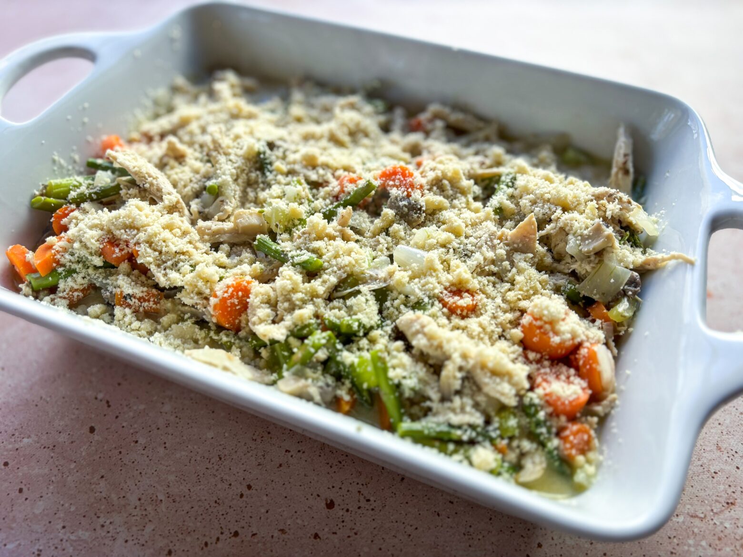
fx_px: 558
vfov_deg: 53.1
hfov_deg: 67.3
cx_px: 372
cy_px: 278
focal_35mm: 26
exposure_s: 1/160
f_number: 1.6
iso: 40
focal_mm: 5.96
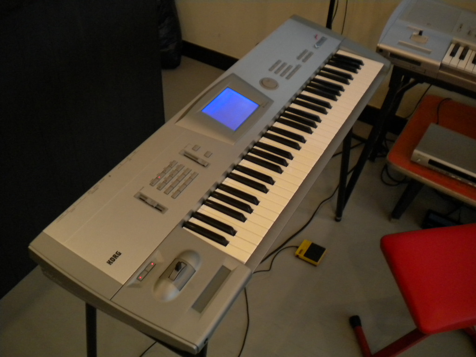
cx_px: 238
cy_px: 178
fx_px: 481
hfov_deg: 52.6
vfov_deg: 40.7
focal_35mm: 35
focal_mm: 6.3
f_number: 3.1
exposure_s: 1/56
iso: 400
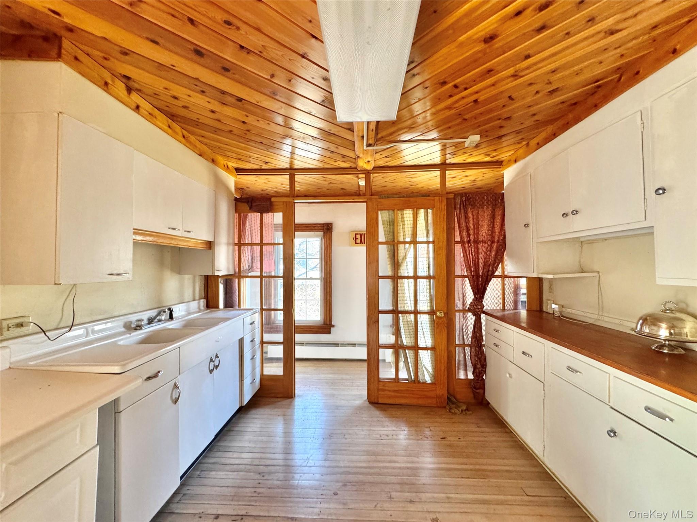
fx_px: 282
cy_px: 261
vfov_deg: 85.7
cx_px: 348
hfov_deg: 102.1
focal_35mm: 14
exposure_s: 1/60
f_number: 2.2
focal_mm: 2.22
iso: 320
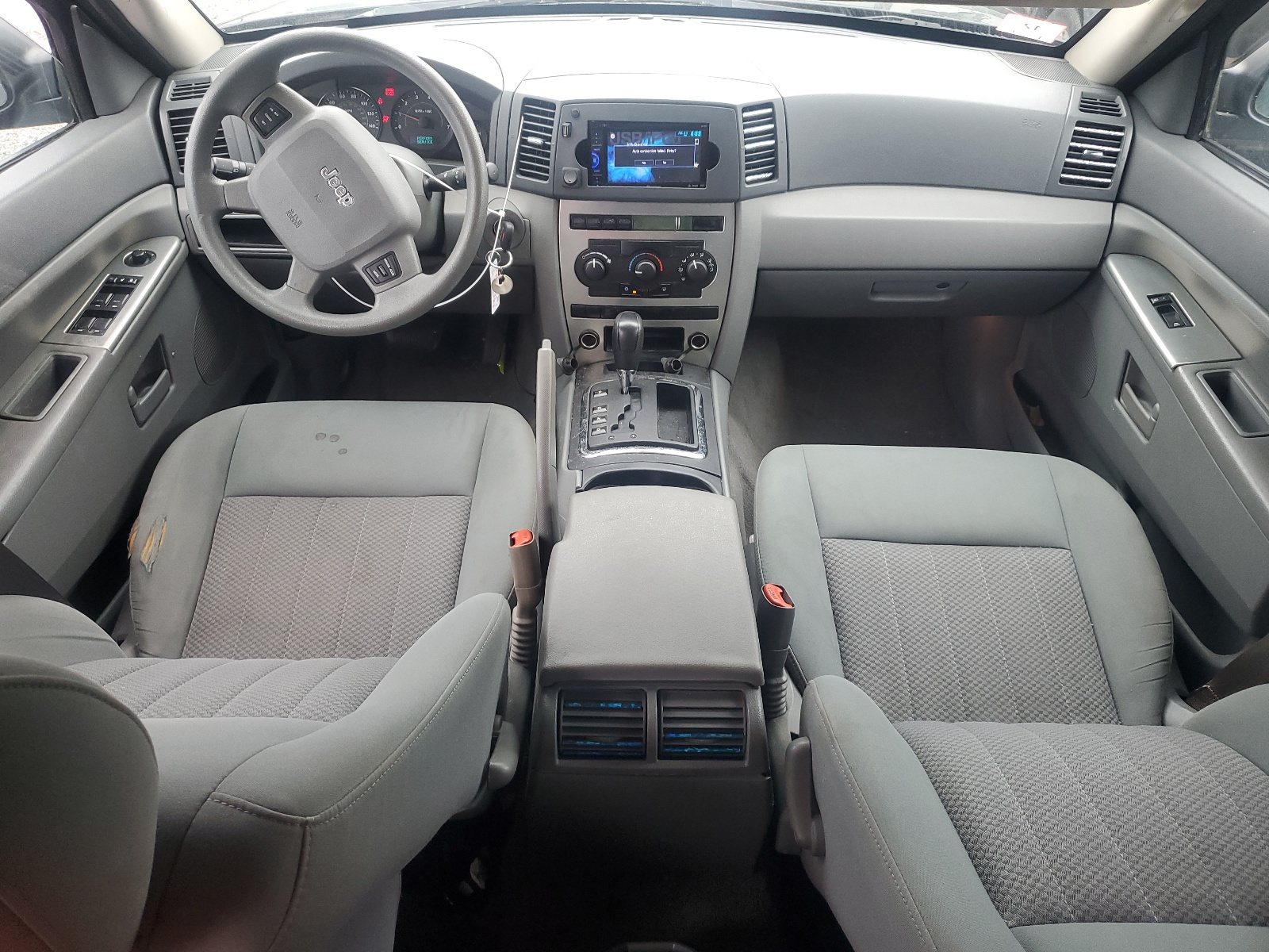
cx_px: 634
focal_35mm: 26
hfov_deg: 67.3
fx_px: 953
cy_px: 476
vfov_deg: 53.1
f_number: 1.5
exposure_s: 1/60.2
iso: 75
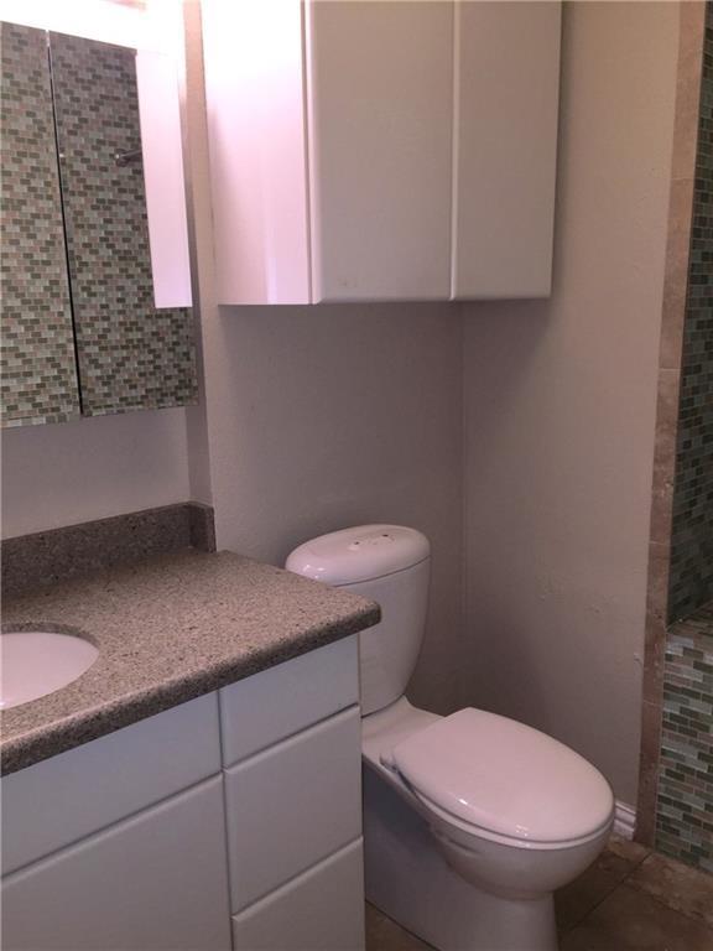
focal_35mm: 29
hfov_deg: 48.2
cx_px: 356
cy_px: 476
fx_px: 796
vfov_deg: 61.7
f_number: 2.2
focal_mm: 4.15
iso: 32
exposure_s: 1/30
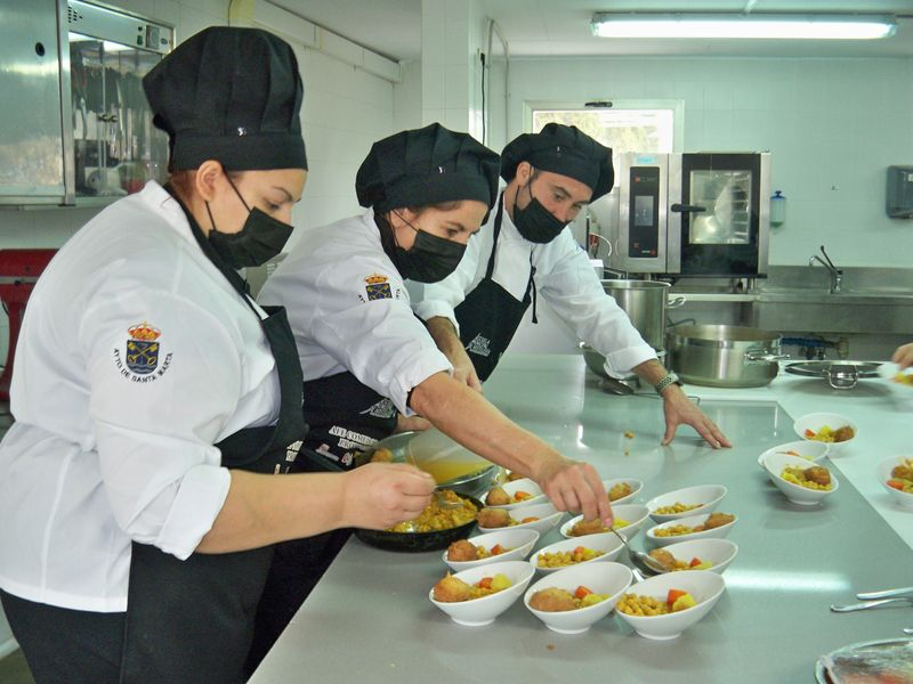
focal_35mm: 37
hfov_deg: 50.1
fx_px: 976
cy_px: 342
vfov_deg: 38.7
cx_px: 456
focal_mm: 7.9
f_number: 3.1
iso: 200
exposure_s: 1/30
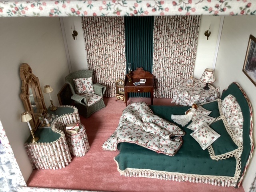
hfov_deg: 58.4
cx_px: 128
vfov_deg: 45.4
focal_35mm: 31
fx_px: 229
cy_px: 96
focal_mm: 3.3
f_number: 2.4
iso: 100
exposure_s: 1/60
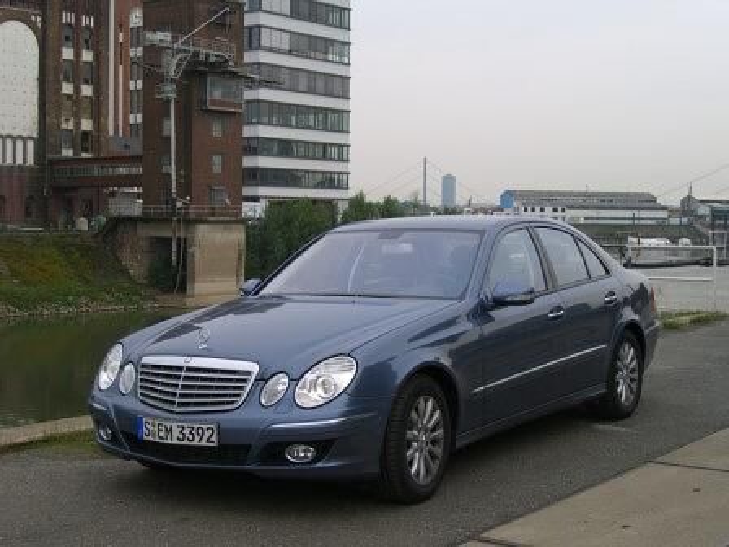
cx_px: 364
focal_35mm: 57
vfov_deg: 25.7
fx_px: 1200
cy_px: 274
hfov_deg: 33.8
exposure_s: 1/500
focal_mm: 11.8
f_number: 3.6
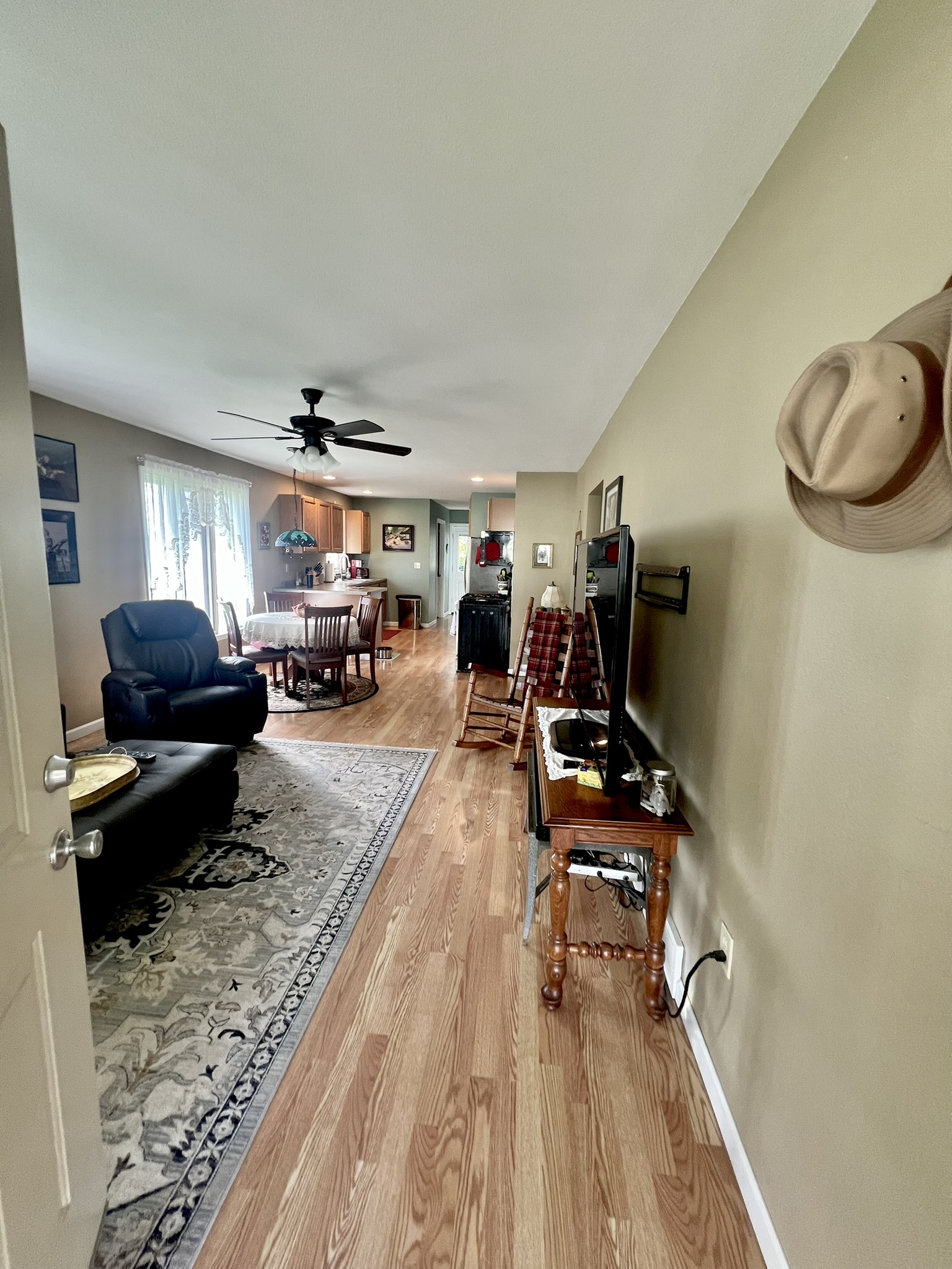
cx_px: 476
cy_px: 634
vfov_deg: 106.2
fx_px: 477
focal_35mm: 13
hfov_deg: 89.9
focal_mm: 1.57
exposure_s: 1/60
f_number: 1.8
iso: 125
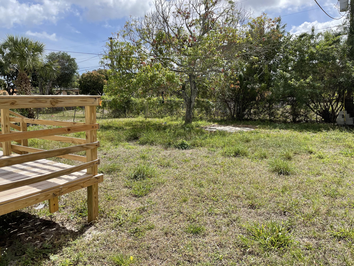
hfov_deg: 67.3
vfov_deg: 53.1
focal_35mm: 26
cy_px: 133
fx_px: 266
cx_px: 177
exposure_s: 1/2959
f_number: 1.6
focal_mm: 4.2
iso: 32
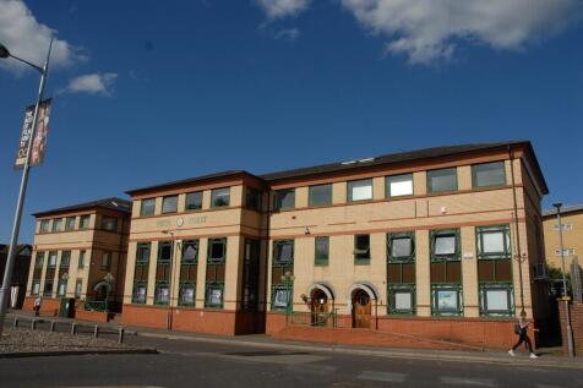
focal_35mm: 27
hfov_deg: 67.4
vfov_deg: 47.9
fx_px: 437
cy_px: 194
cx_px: 292
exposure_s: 1/320
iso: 100
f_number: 9
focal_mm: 18
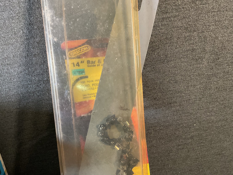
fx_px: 195
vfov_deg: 48.2
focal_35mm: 29
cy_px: 88
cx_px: 116
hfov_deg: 61.7
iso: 250
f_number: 1.8
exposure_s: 1/60
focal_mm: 3
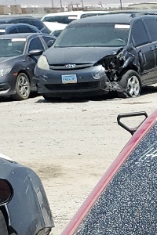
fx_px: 942
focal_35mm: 144
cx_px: 355
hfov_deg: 8.8
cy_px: 346
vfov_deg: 13.5
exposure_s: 1/3333
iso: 50
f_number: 1.5
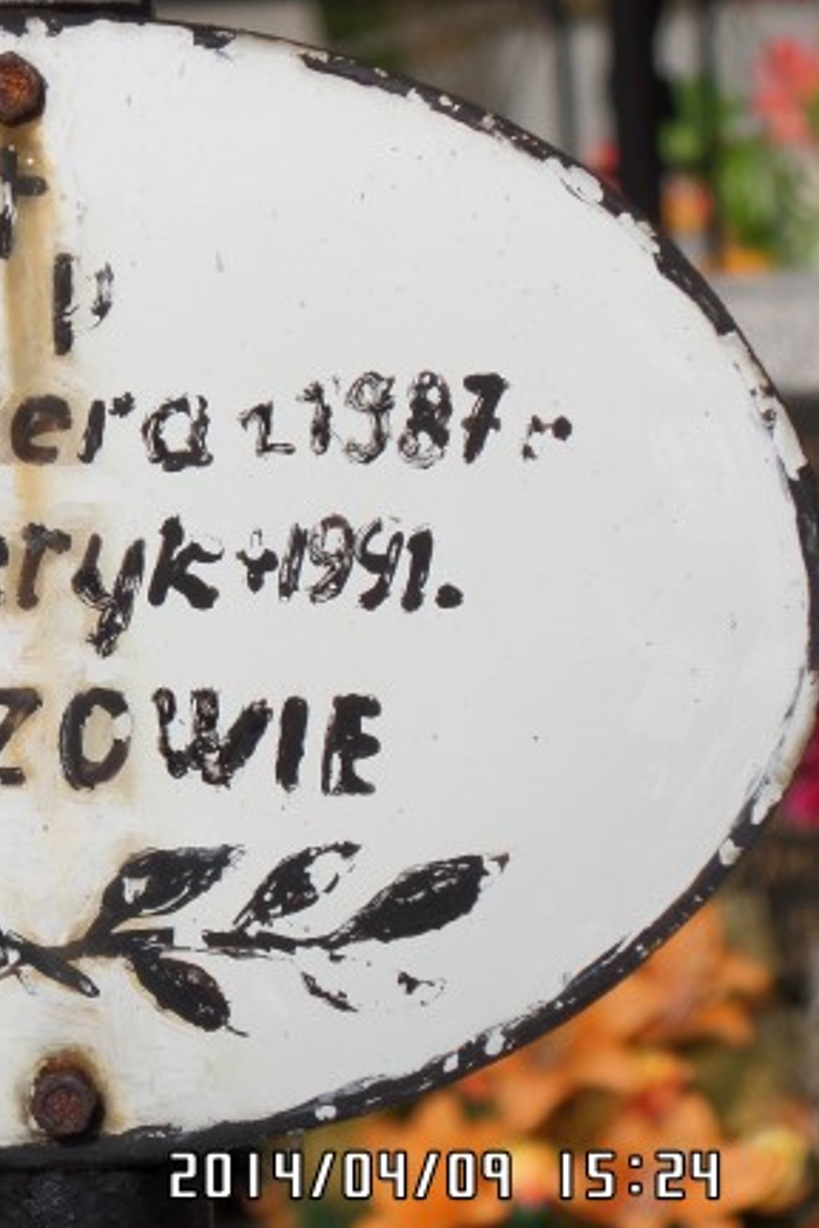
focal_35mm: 334
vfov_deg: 6.2
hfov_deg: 4.1
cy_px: 591
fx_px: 11397
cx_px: -60
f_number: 5.4
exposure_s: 1/1000
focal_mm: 38.6
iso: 100
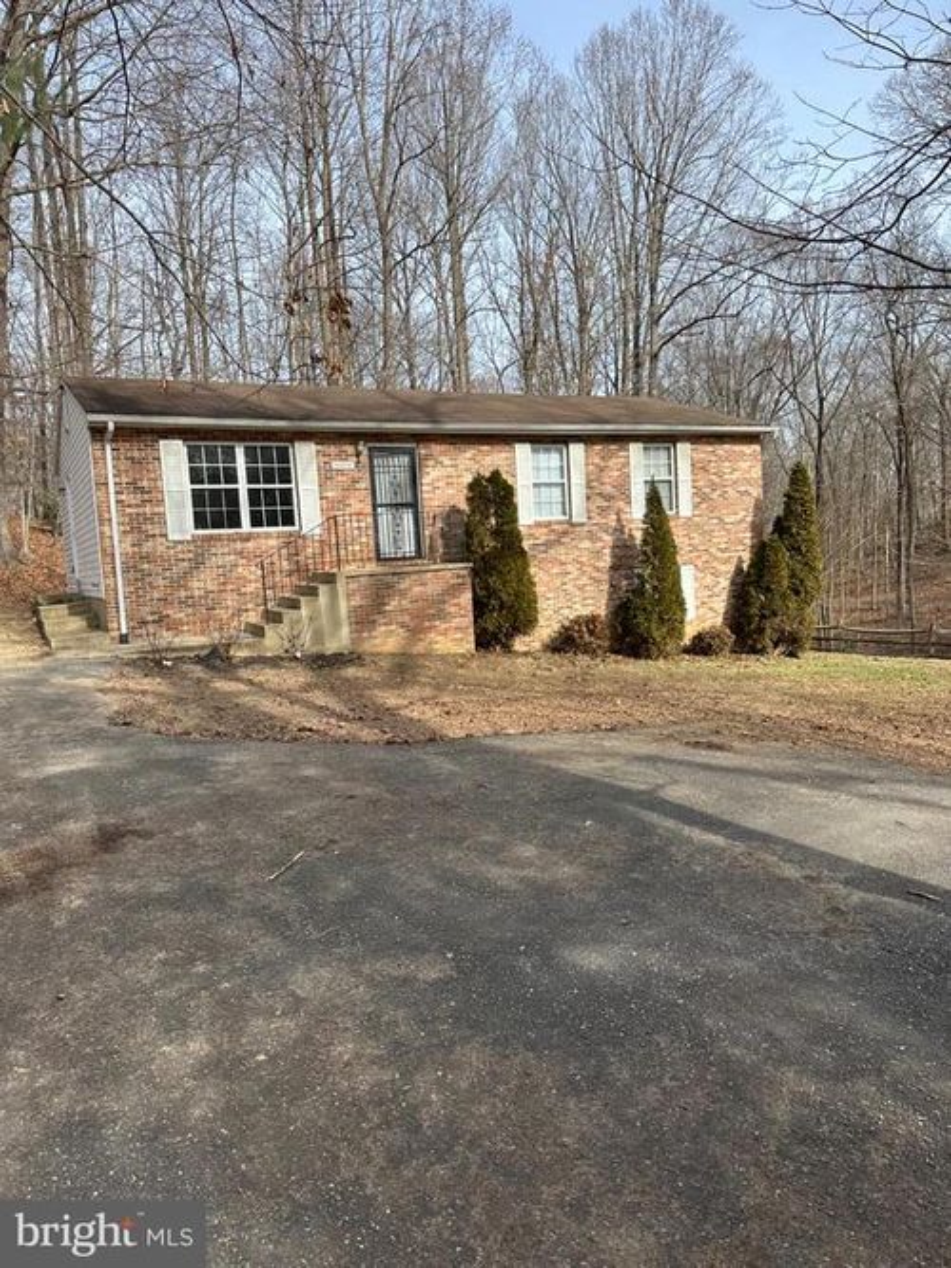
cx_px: 476
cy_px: 634
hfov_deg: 56.8
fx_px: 879
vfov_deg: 71.6
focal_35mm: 24
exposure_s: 1/1988
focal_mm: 6.86
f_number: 1.78
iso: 80
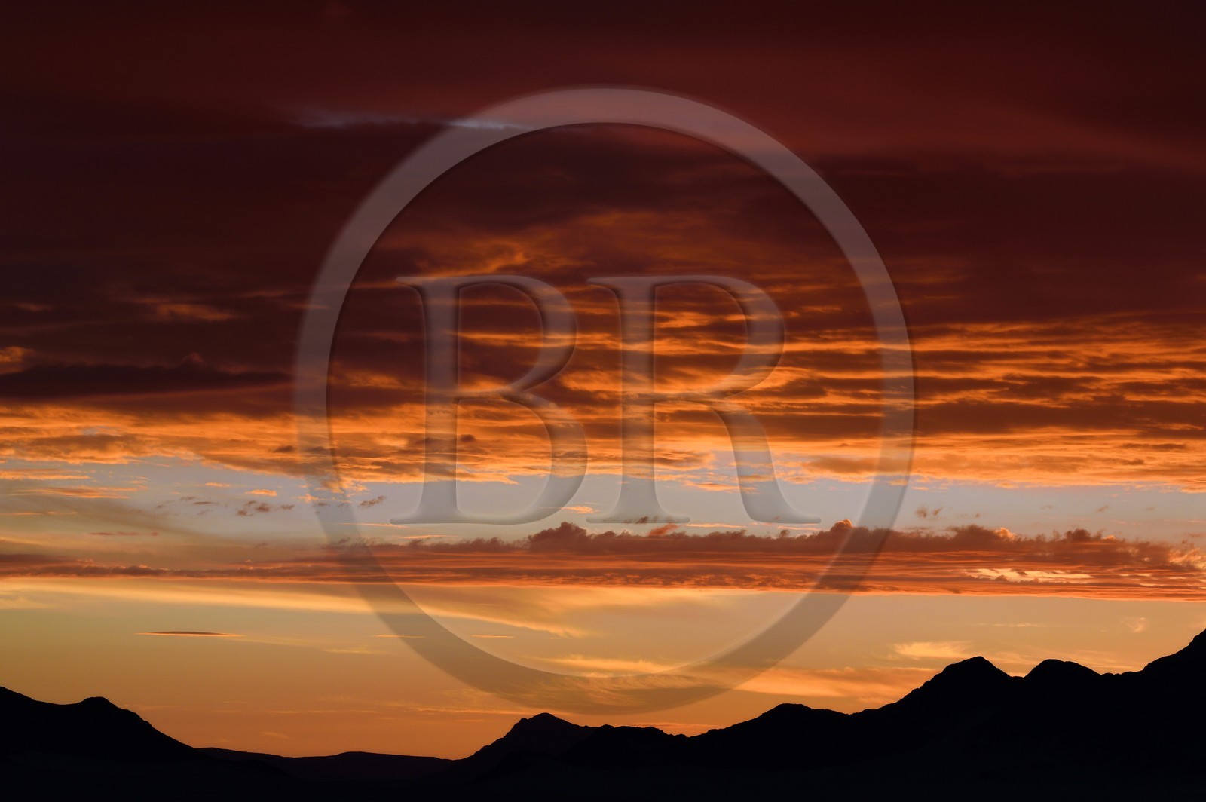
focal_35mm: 150
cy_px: 401
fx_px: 5021
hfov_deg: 13.7
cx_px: 603
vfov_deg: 9.1
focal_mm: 150
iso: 400
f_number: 10
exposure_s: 1/200
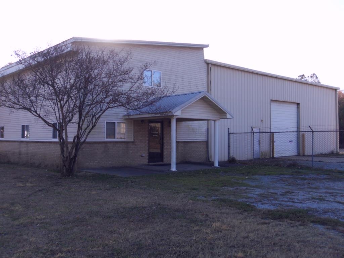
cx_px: 172
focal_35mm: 35
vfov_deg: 40.7
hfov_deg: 52.6
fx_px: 348
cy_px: 129
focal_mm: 6.3
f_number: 3.5
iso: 80
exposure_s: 1/250
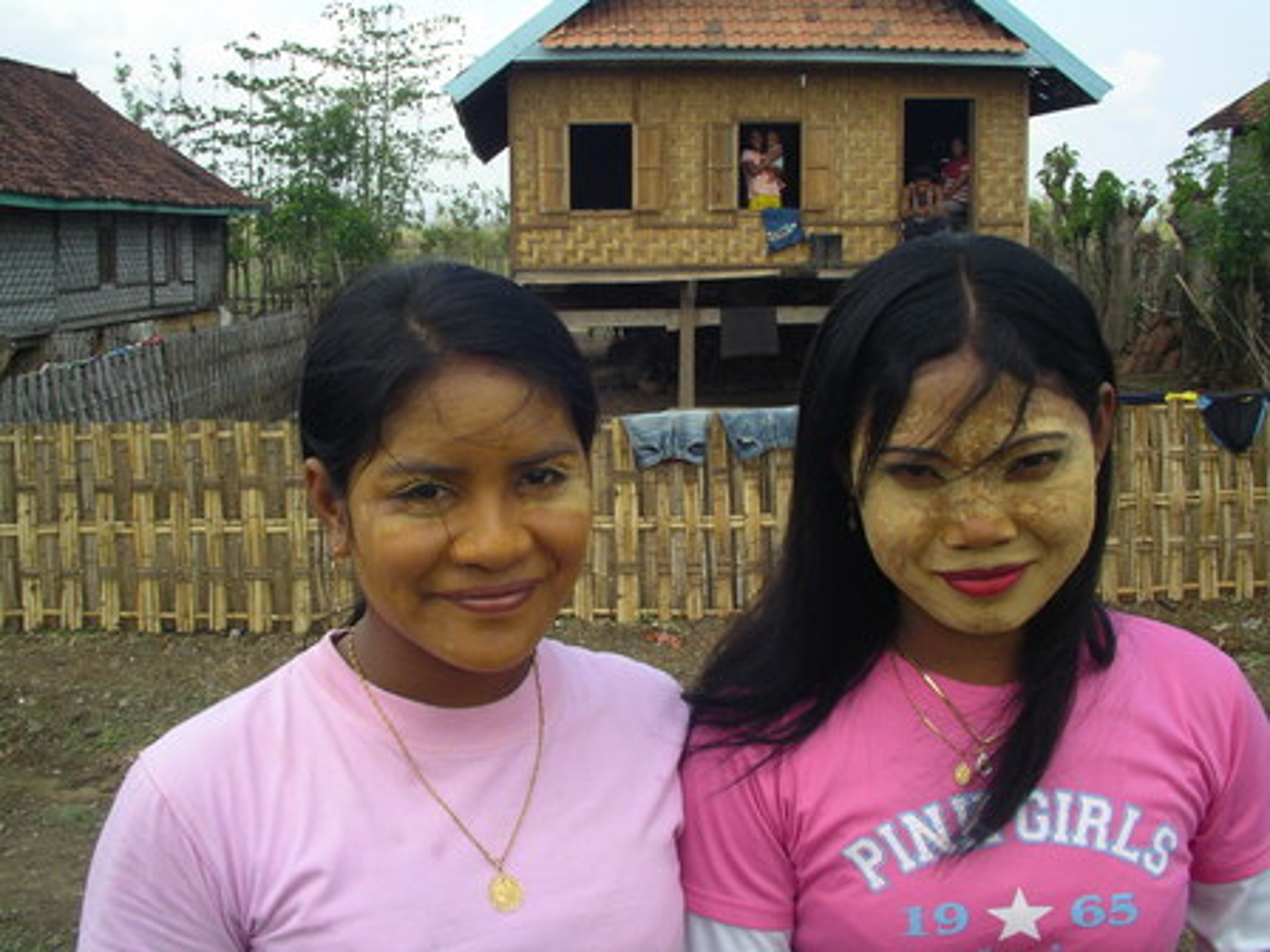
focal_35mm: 37
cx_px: 635
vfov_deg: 38.7
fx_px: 1357
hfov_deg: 50.1
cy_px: 476
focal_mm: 5.7
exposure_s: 1/80
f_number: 6.9
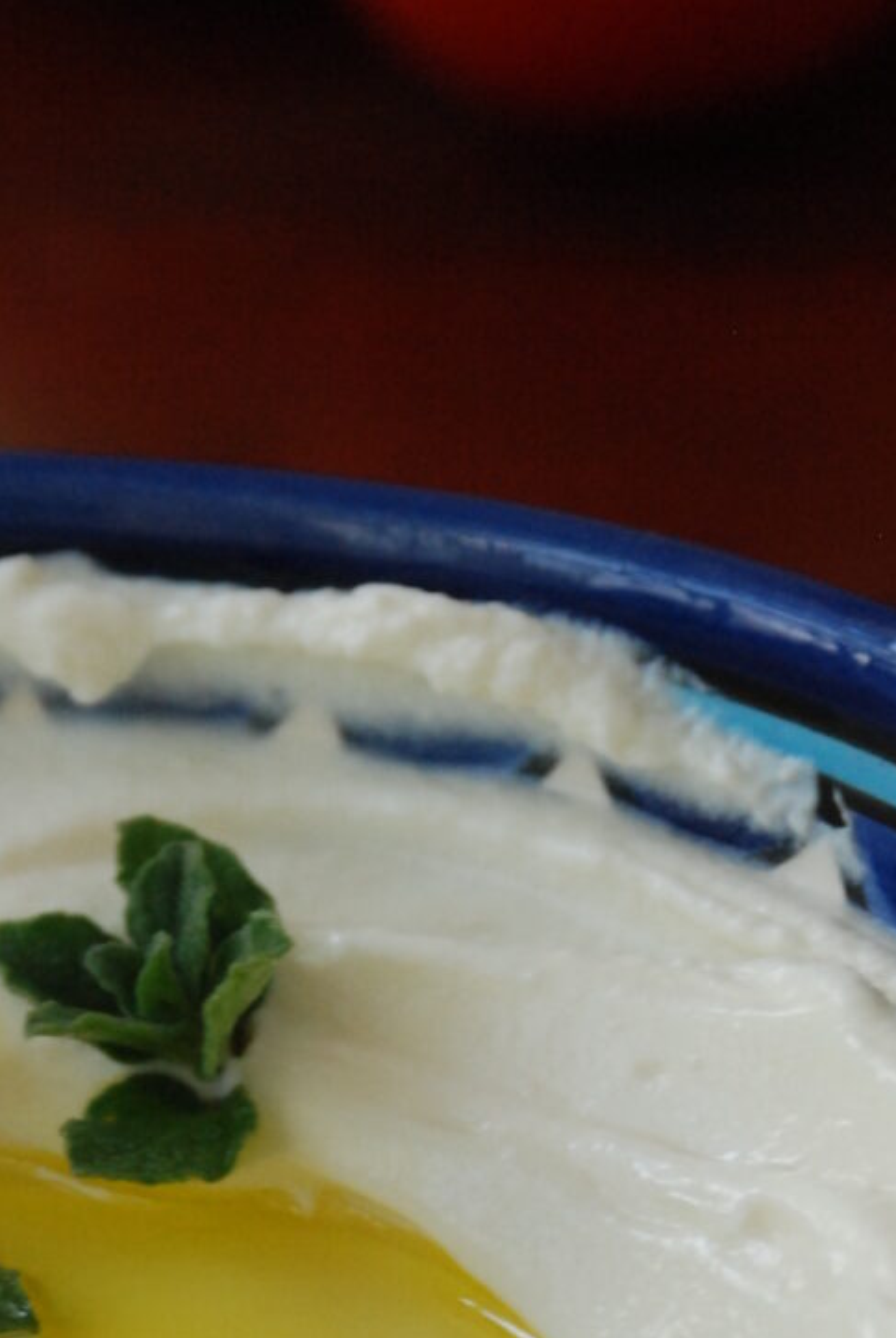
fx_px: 9235
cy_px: 939
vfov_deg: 8.3
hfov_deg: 5.6
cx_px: 380
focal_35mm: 248
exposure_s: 1/60
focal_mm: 75
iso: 800
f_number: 5.6
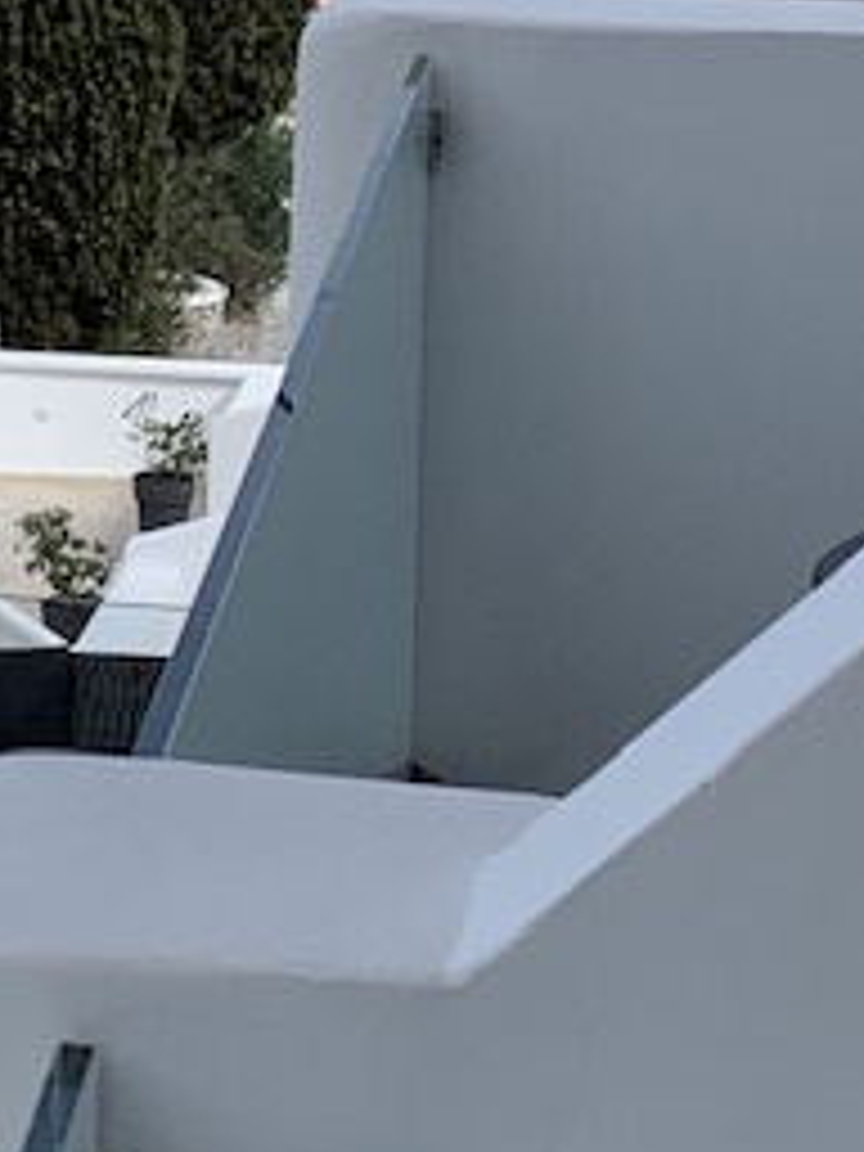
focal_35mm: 130
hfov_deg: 11.1
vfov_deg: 14.9
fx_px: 4326
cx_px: -292
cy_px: -9
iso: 25
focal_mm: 4.25
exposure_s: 1/2257
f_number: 1.8
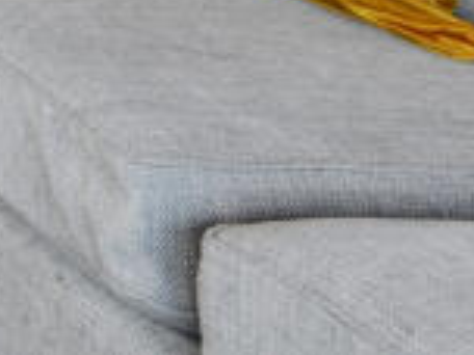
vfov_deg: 10.1
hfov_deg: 10.7
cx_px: -1020
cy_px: -702
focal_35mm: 110
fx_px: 1506
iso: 250
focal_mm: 17
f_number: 8
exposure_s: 1/2.5
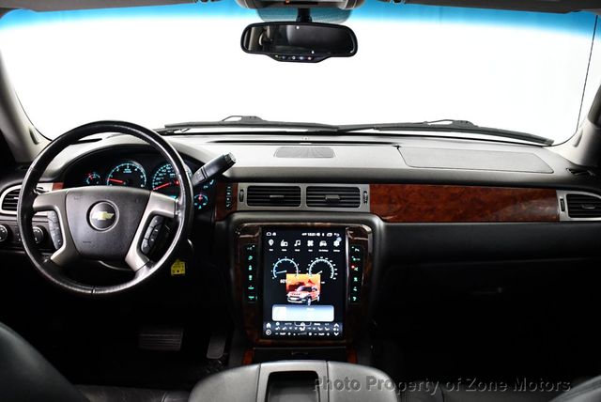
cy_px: 201
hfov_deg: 53.1
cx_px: 300
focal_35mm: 36
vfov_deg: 36.9
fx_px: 602
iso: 3200
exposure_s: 1/80
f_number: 3.5
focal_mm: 18
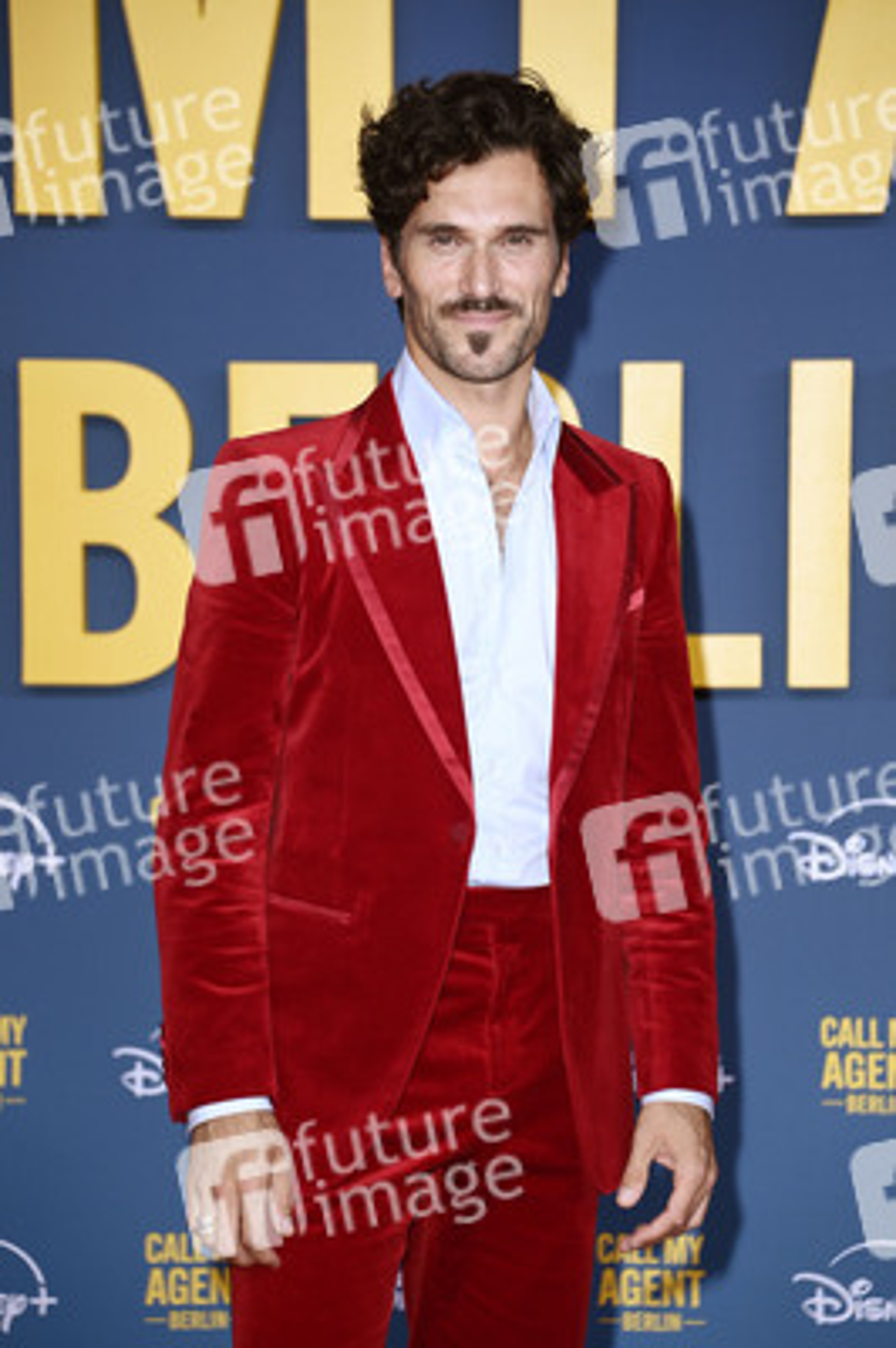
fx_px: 5048
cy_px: 674
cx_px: 448
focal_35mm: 135
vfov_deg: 15.2
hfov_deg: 10.1
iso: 800
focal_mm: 135
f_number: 5.6
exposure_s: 1/200
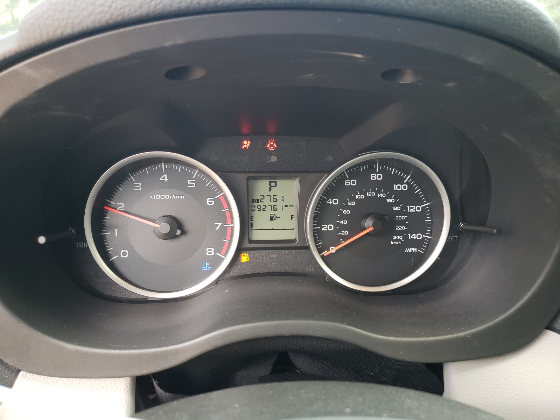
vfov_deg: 53.1
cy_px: 210
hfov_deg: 67.3
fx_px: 421
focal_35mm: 26
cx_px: 280
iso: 55
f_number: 1.5
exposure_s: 1/60.2
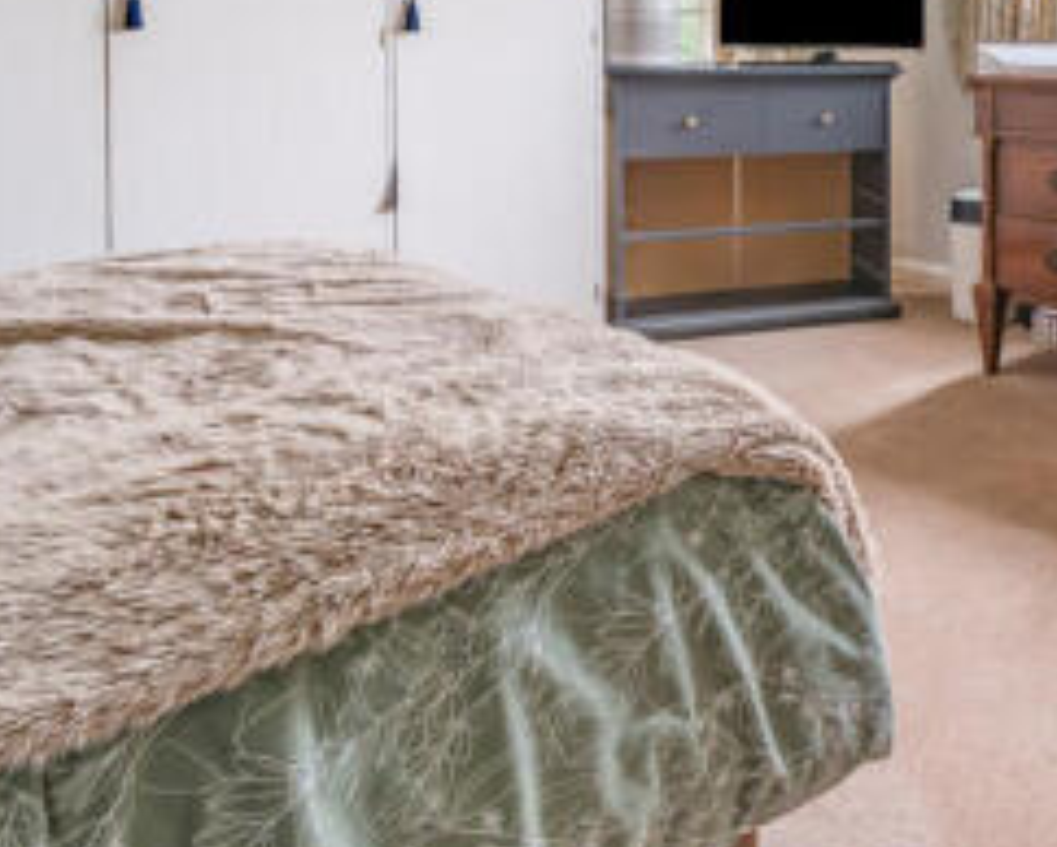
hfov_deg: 46.4
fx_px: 1033
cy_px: 50
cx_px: 1031
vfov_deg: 40.4
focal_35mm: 33
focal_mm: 13
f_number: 8
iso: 100
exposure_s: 1/3
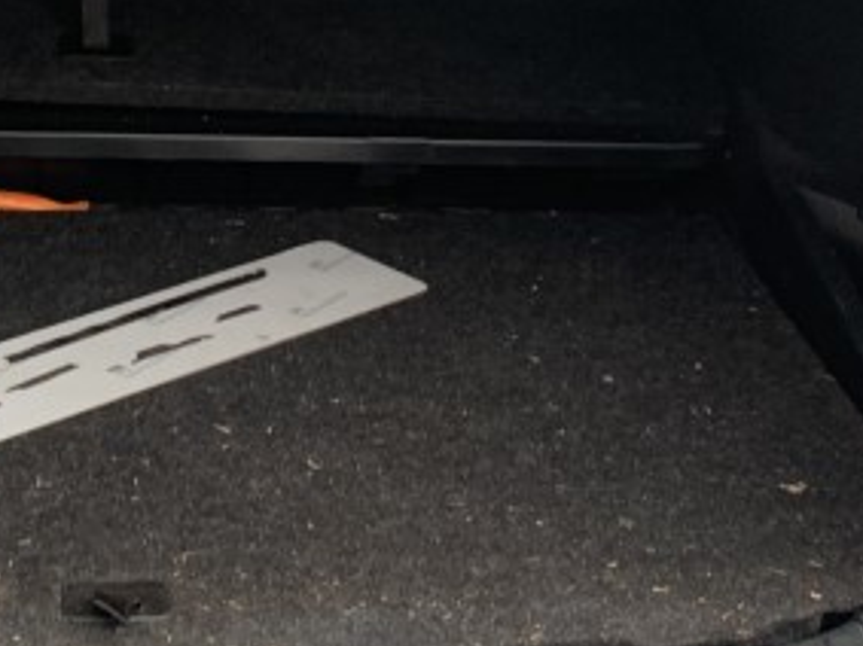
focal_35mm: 94
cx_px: 152
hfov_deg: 20.6
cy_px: 12
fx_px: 2342
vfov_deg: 15.4
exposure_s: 1/60
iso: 200
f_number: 1.8
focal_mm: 4.25
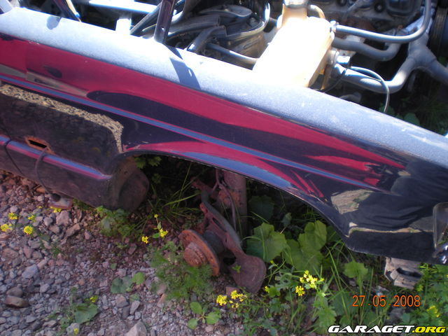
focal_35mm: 38
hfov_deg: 49.0
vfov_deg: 37.7
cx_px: 224
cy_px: 168
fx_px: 492
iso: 78
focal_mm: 6.3
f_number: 3.1
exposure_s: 1/73.7
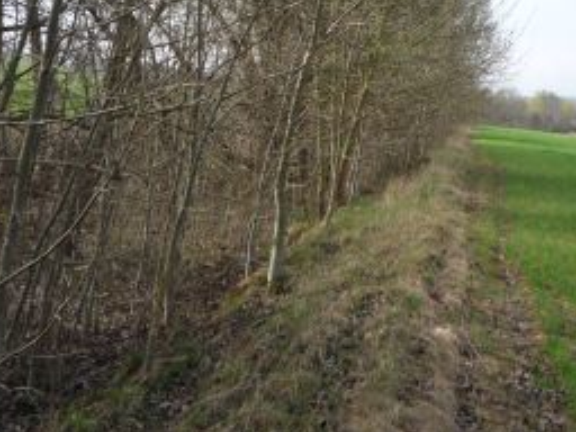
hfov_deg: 32.0
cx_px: 362
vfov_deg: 23.7
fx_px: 998
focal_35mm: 60
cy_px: 38
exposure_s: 1/400
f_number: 4
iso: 100
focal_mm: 5.2
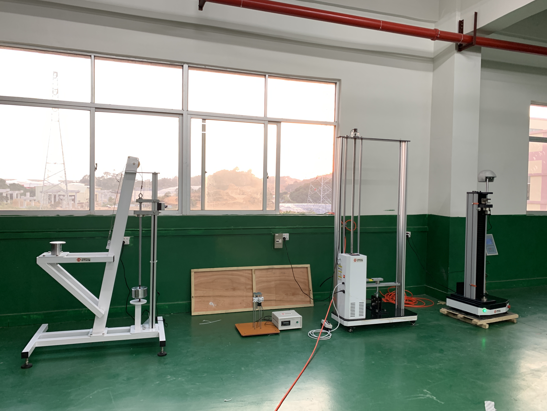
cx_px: 274
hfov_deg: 67.3
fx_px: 411
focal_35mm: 26
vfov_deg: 53.1
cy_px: 206
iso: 200
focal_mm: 4.25
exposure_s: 1/60
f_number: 1.8
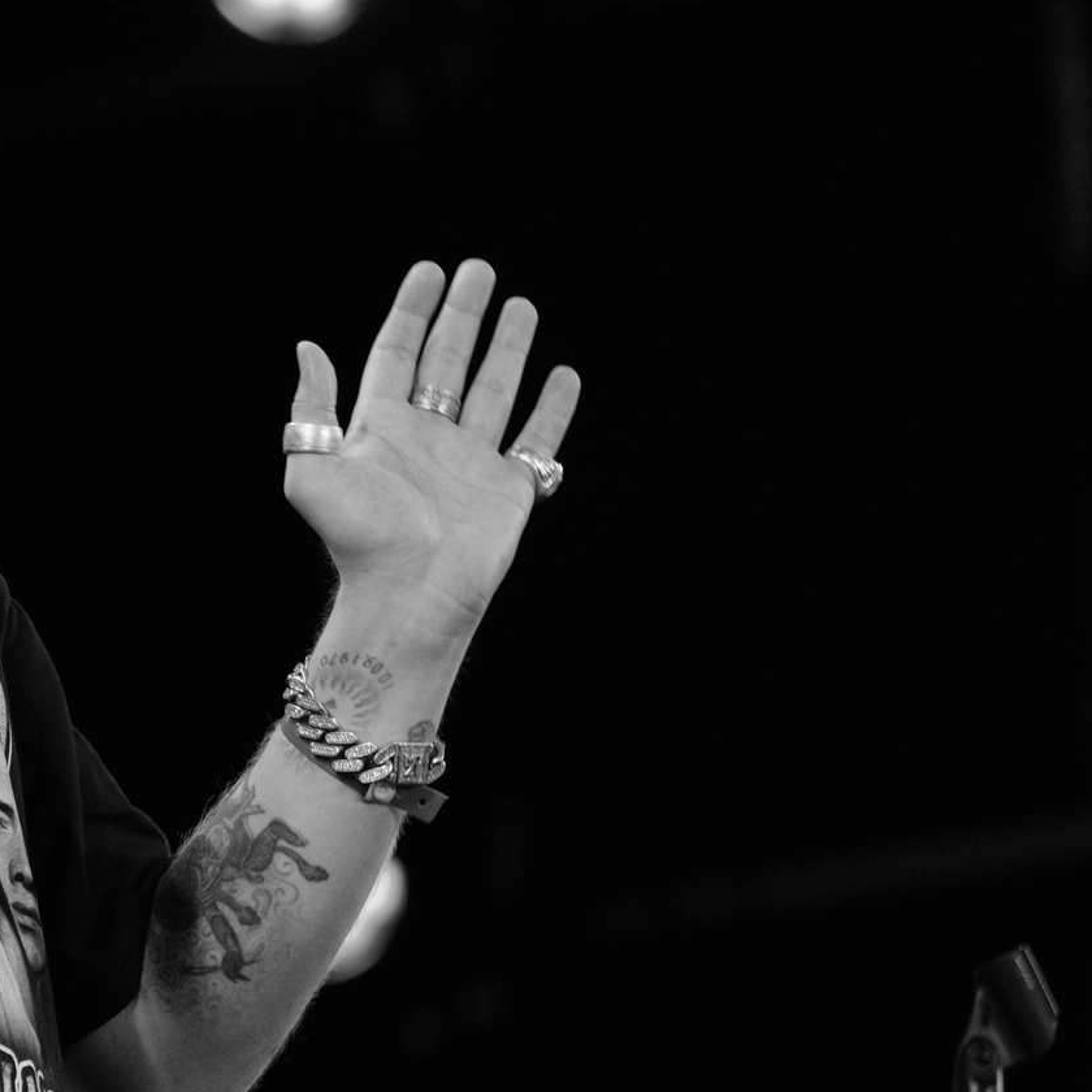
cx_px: -381
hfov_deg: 3.2
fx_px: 19416
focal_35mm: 544
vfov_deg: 3.2
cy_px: 250
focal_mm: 140
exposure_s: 1/250
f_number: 2.8
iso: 800
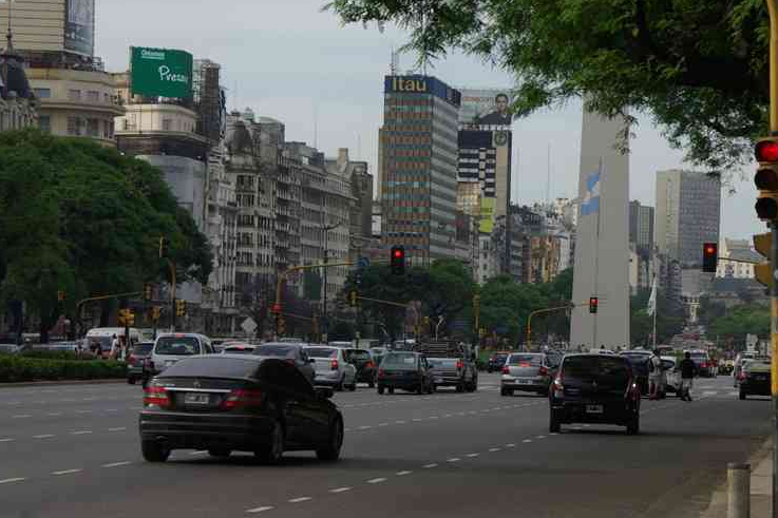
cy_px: 246
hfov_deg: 12.9
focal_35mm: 159
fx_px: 3435
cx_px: 486
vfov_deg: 8.6
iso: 100
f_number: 6.7
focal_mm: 77.5
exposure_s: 1/125
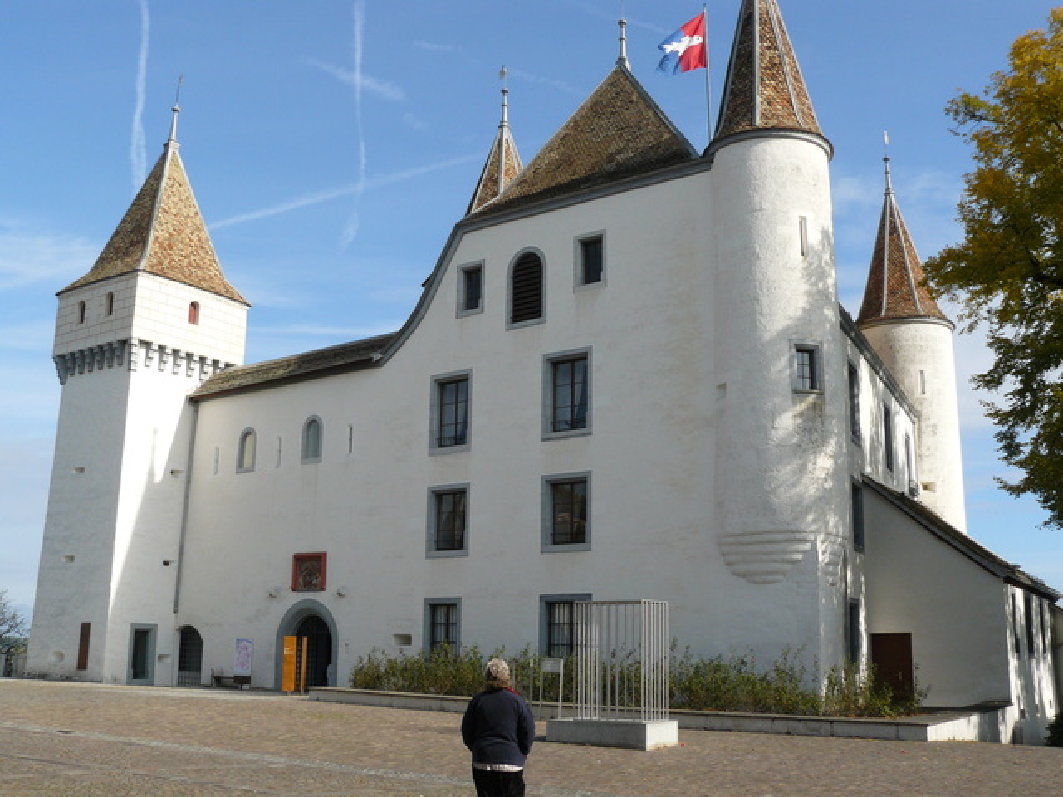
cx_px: 532
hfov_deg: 51.4
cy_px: 398
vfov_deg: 39.7
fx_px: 1106
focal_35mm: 36
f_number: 5.6
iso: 100
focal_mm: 6
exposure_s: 1/400
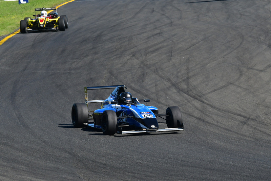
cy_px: 90
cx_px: 136
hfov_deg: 5.3
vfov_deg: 3.5
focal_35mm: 390
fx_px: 2937
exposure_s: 1/640
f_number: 11
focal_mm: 260
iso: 500
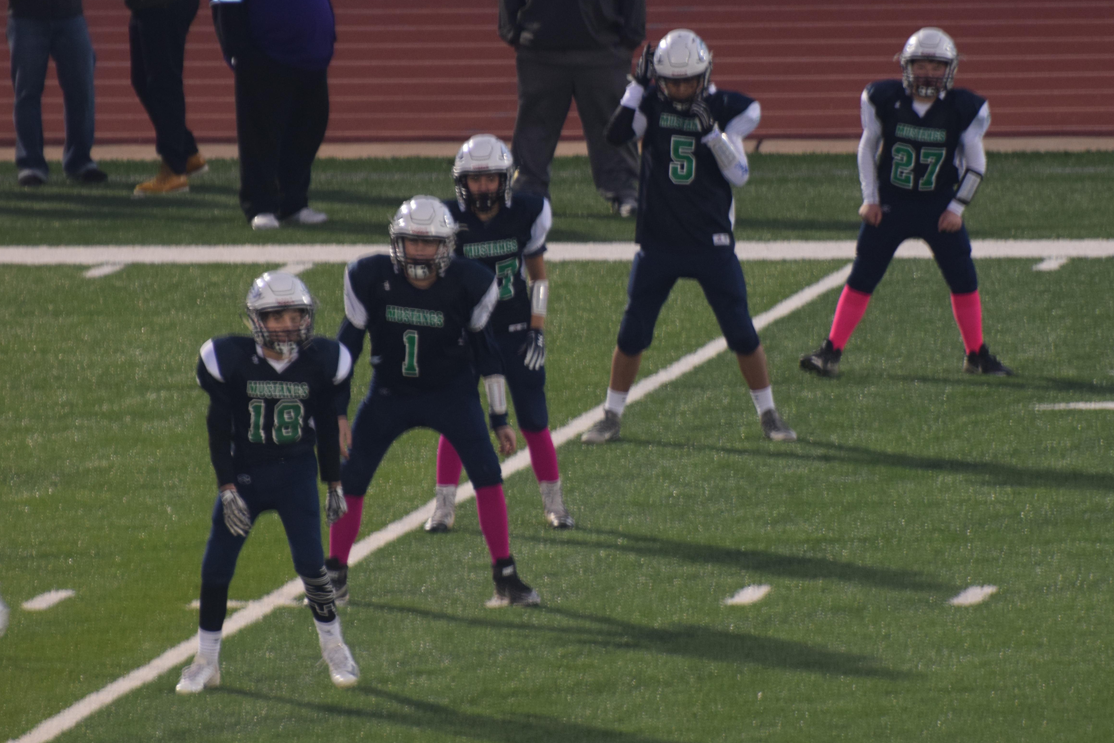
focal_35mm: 581
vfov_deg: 2.4
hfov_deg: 3.5
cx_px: 670
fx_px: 17977
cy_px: 304
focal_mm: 300
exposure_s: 1/80
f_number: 5.6
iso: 800
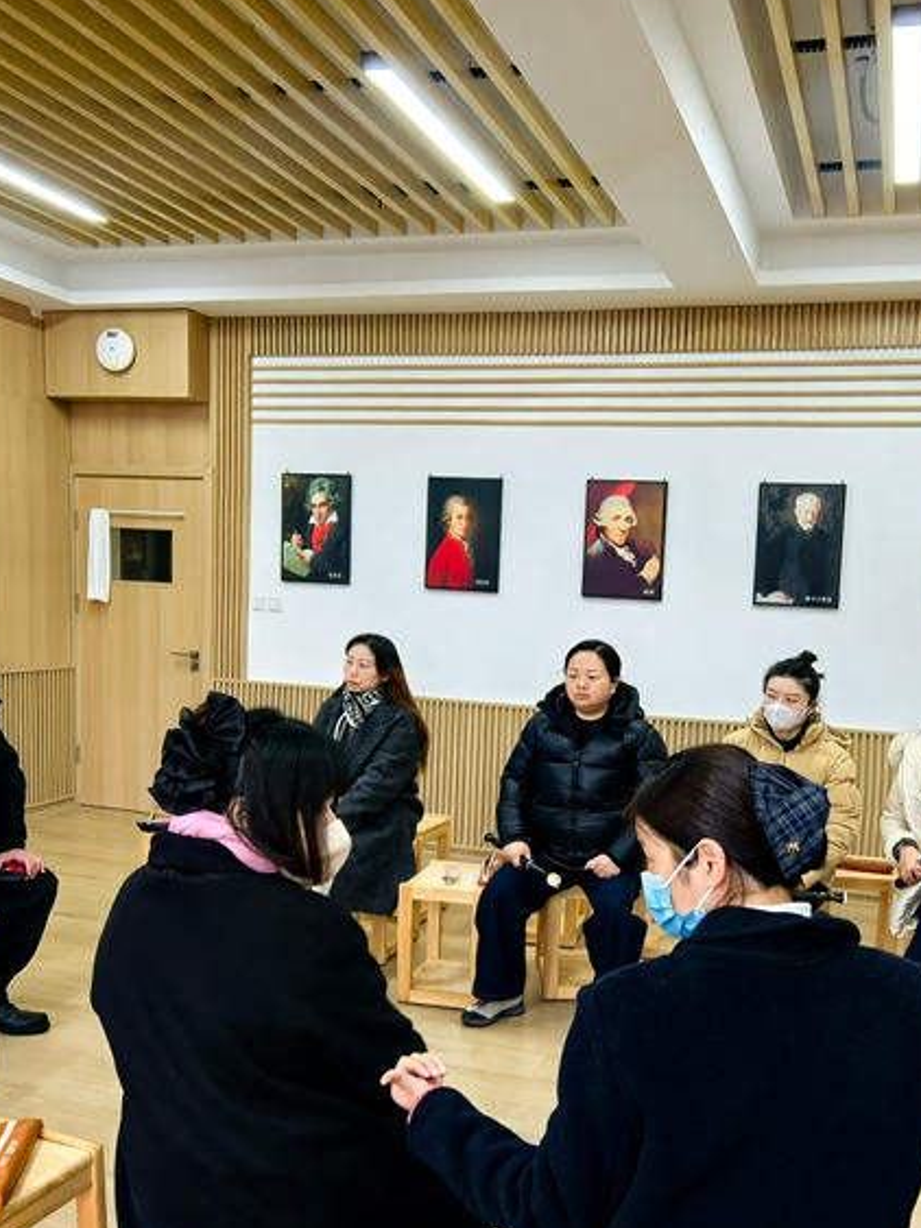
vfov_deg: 61.0
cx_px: 567
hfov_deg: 47.8
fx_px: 1029
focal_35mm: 29
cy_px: 750
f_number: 2.2
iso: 250
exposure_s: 1/50
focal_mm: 1.95
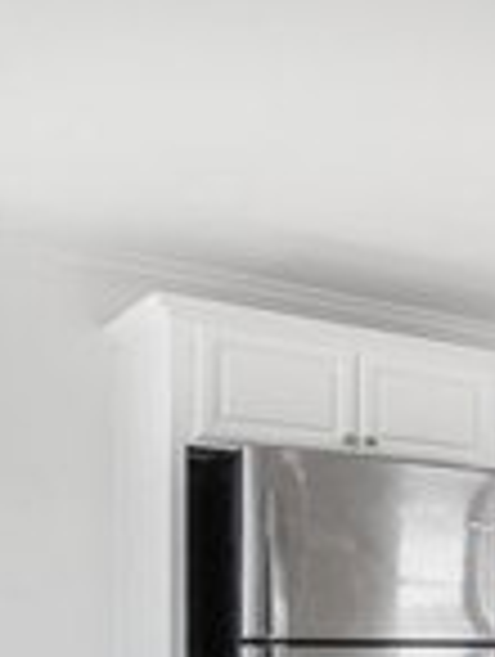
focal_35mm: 63
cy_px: 630
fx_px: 1198
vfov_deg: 29.0
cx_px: 1112
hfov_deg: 15.6
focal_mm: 10
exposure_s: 1/40
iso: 320
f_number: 7.1
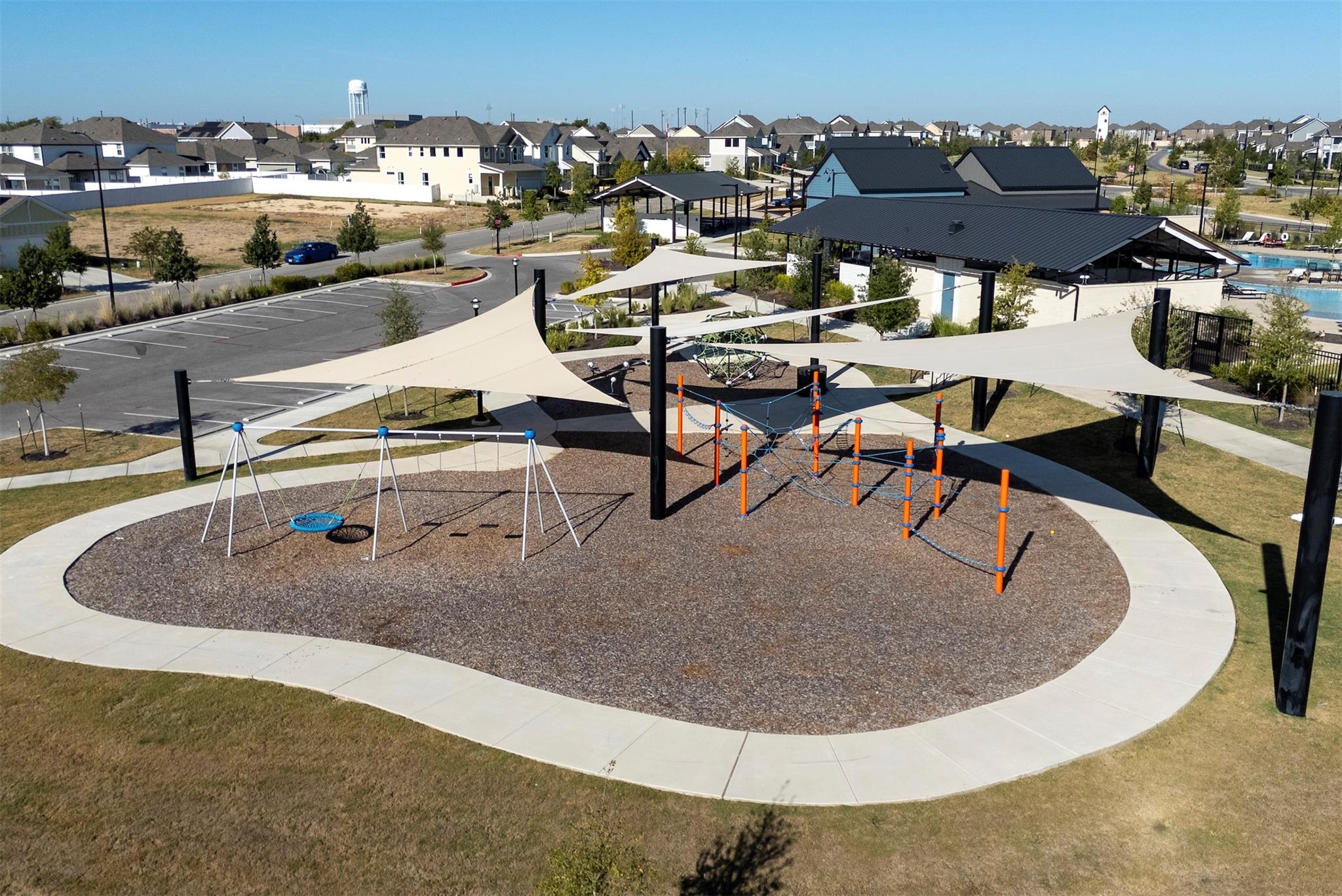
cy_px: 448
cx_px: 671
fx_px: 820
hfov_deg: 78.6
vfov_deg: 57.3
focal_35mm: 22
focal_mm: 22
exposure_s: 1/30
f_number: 7.1
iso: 200
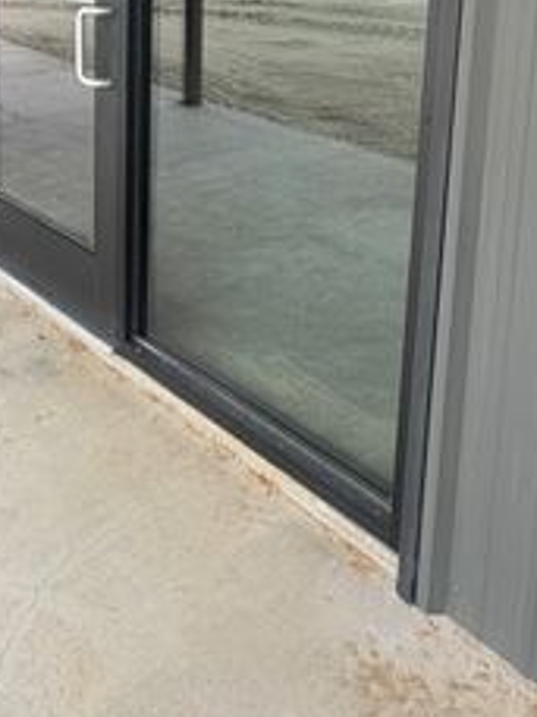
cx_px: 163
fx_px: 848
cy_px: 42
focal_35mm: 41
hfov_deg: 34.7
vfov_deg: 41.3
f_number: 2.2
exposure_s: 1/502
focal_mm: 2.22
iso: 50
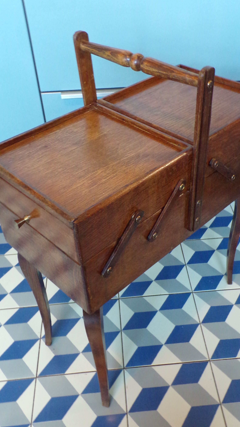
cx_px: 131
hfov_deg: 33.7
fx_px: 396
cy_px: 211
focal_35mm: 35
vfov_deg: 56.6
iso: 411
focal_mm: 5
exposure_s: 1/17
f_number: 3.1
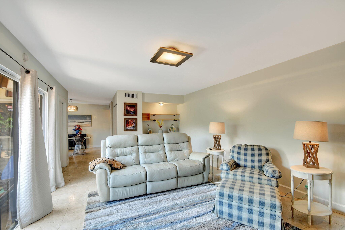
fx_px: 144
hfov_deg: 100.4
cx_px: 172
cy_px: 115
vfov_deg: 77.2
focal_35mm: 15
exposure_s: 1/6
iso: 400
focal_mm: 10
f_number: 8
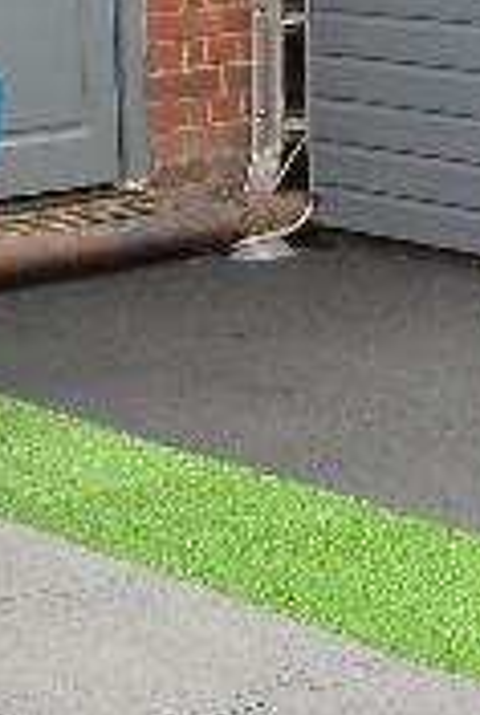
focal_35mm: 145
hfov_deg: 9.5
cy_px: 561
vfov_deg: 14.1
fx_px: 2888
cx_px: 212
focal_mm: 4.3
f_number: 3.2
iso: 64
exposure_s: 1/60
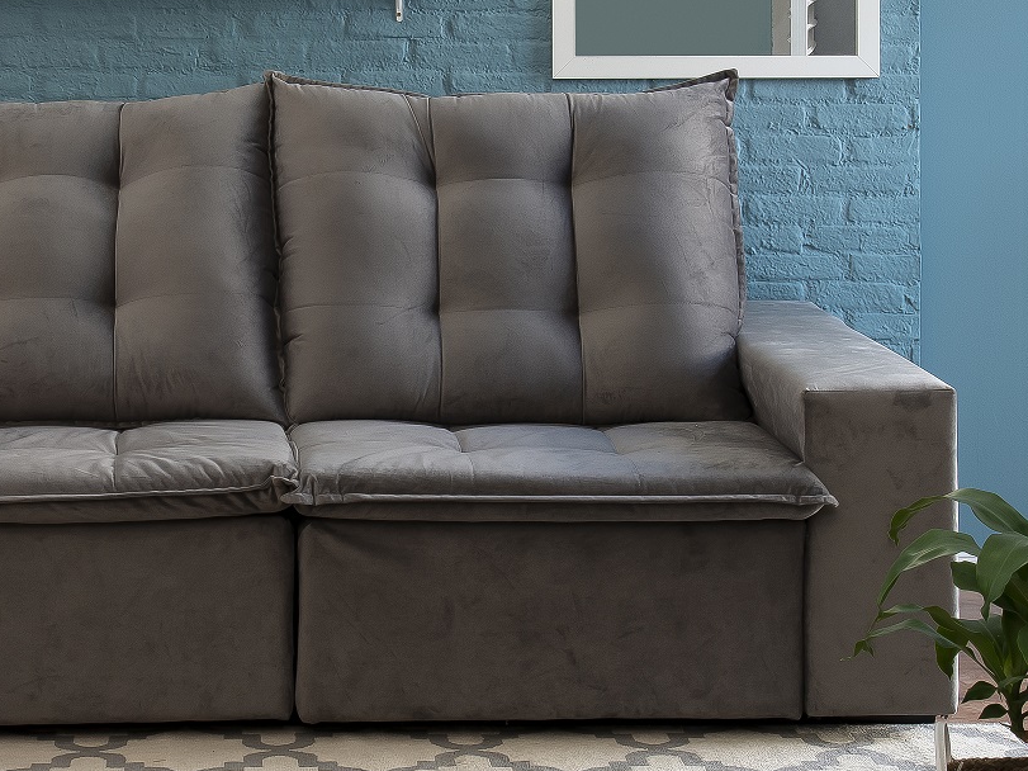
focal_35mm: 96
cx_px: 281
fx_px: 2851
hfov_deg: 20.3
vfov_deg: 15.4
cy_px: 283
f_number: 16
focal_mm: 44
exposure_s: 1/2
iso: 250
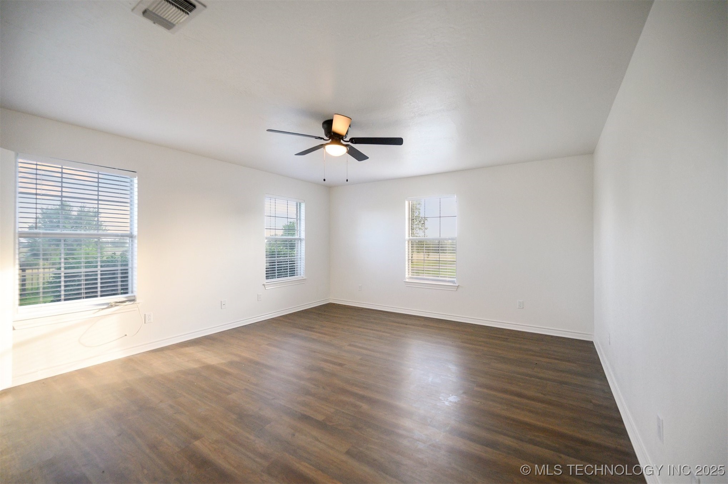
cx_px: 364
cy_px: 242
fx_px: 283
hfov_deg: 104.3
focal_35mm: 14
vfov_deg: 81.1
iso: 640
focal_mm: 14
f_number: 4
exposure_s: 1/250
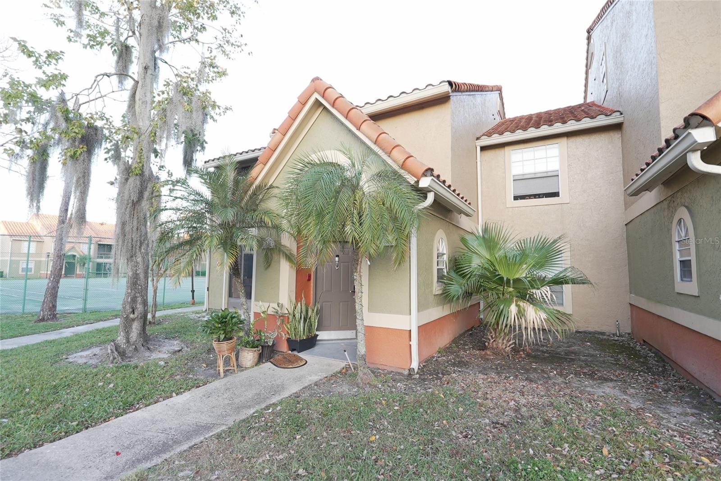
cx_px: 360
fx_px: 320
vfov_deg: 73.8
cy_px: 240
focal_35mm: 16
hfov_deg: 96.7
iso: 100
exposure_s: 1/40
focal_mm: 11
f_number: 2.2
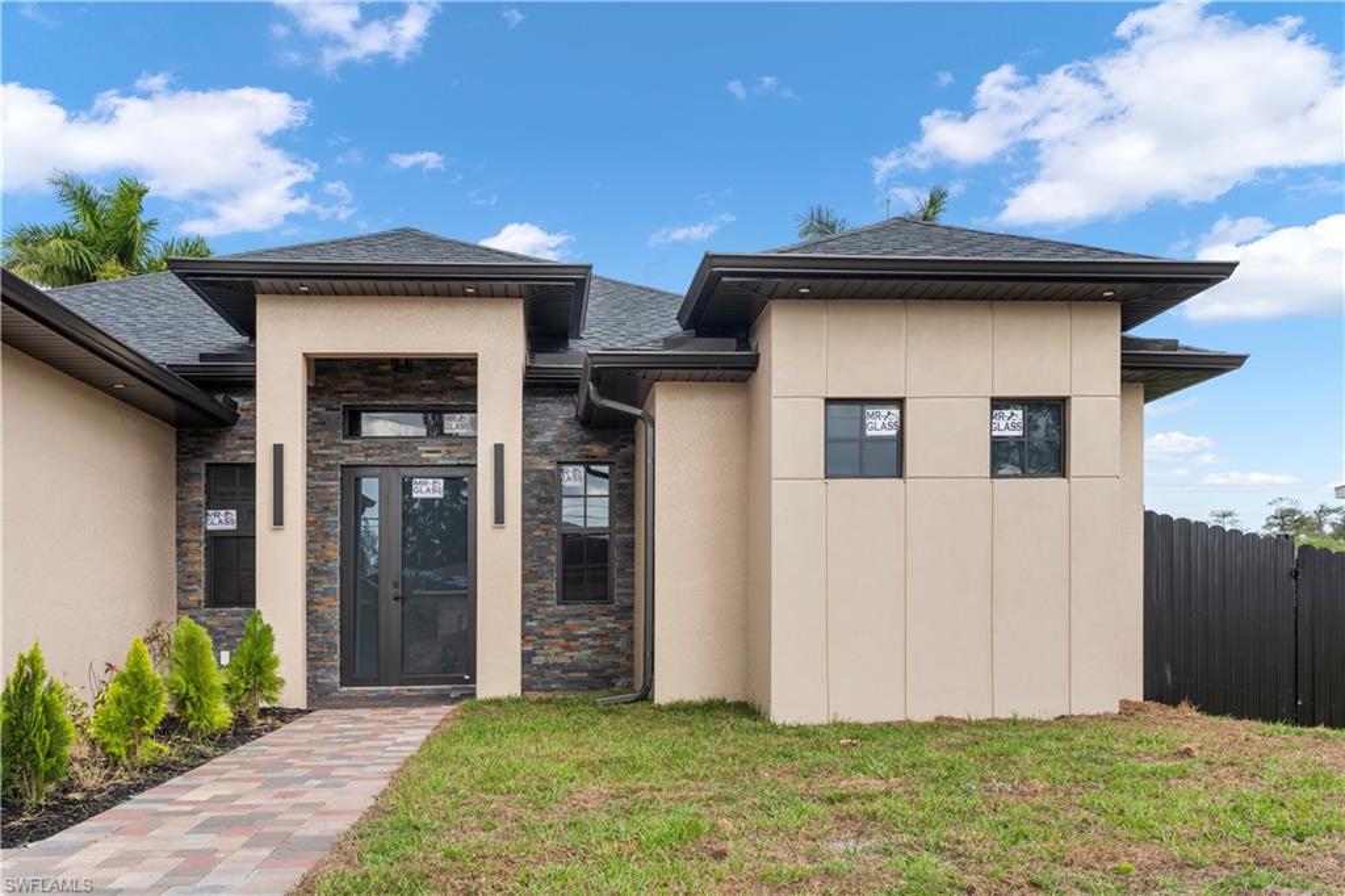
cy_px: 448
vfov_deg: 42.3
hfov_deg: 60.3
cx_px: 672
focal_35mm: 31
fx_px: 1158
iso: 100
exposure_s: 1/125
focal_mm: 31
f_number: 8
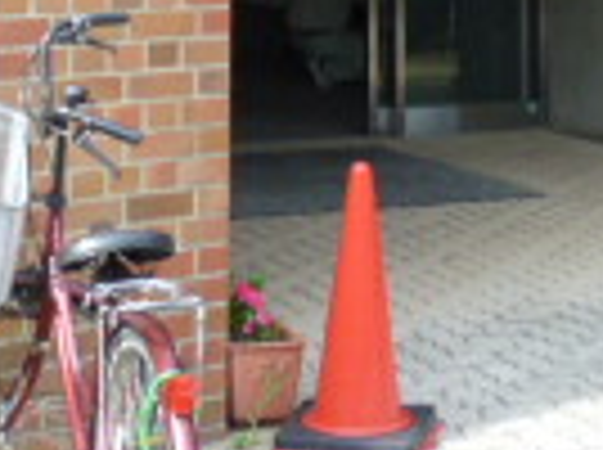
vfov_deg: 11.5
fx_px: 2000
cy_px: -454
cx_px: 446
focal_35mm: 115
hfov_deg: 17.1
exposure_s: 1/250
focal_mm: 4.3
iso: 80
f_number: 2.8
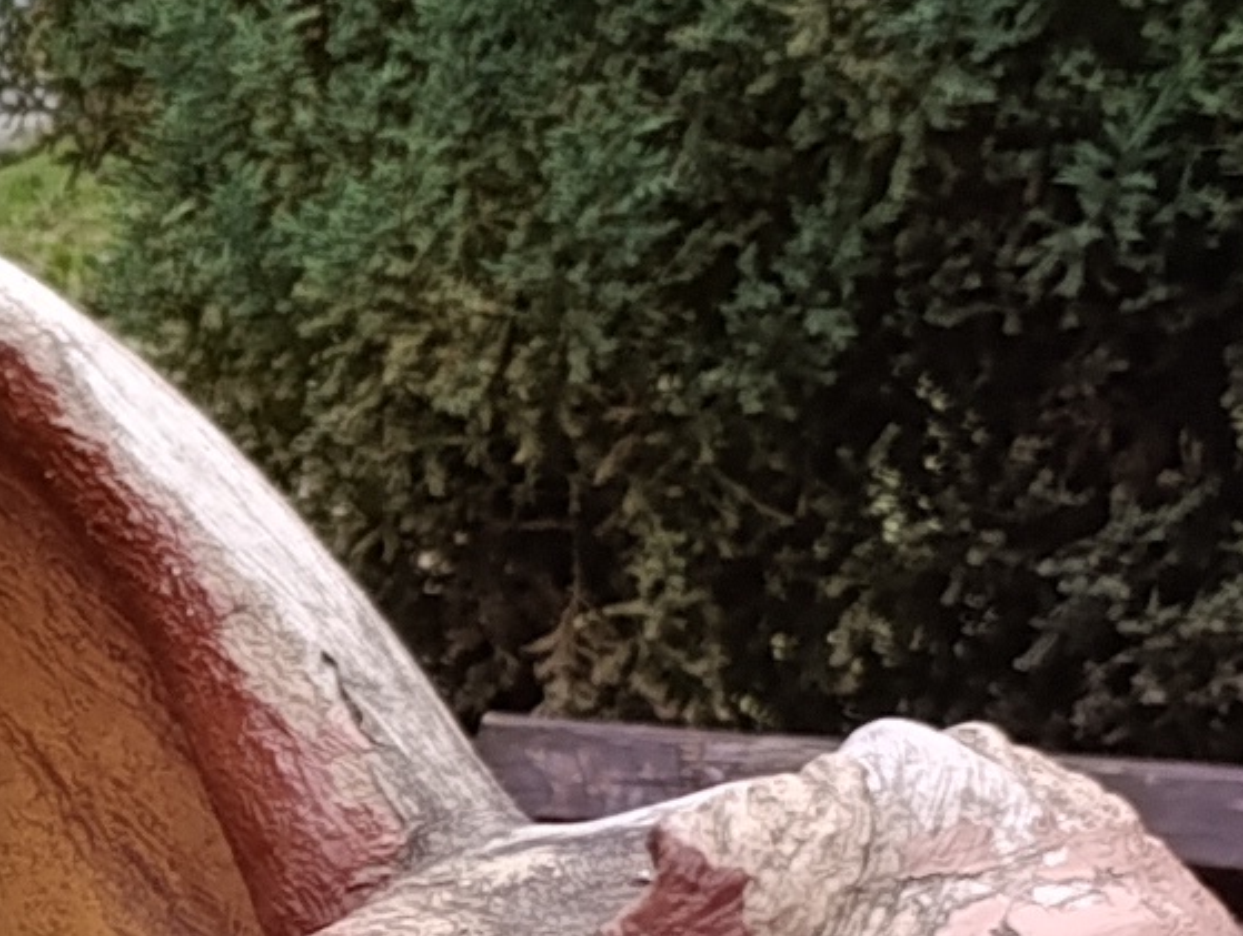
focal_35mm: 168
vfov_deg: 8.7
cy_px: 1274
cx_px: -1490
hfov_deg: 10.5
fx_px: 6042
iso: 50
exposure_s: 1/175
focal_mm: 6.14
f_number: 1.6
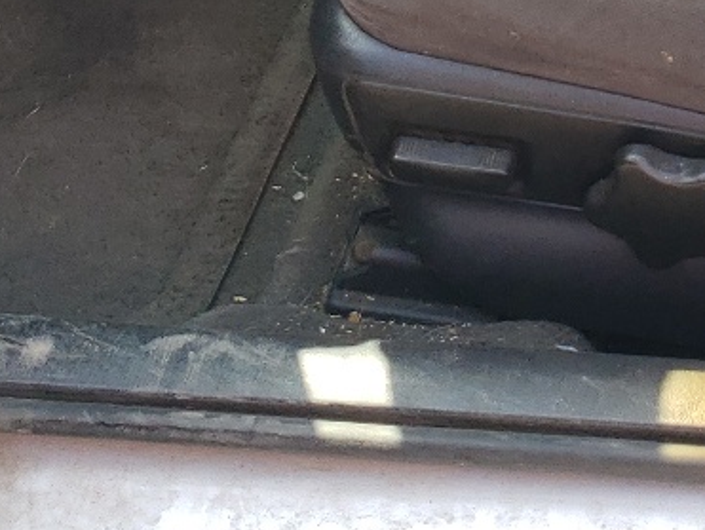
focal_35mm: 112
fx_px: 2283
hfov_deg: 16.8
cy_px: -539
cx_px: 855
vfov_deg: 11.8
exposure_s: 1/385
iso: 50
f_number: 1.5
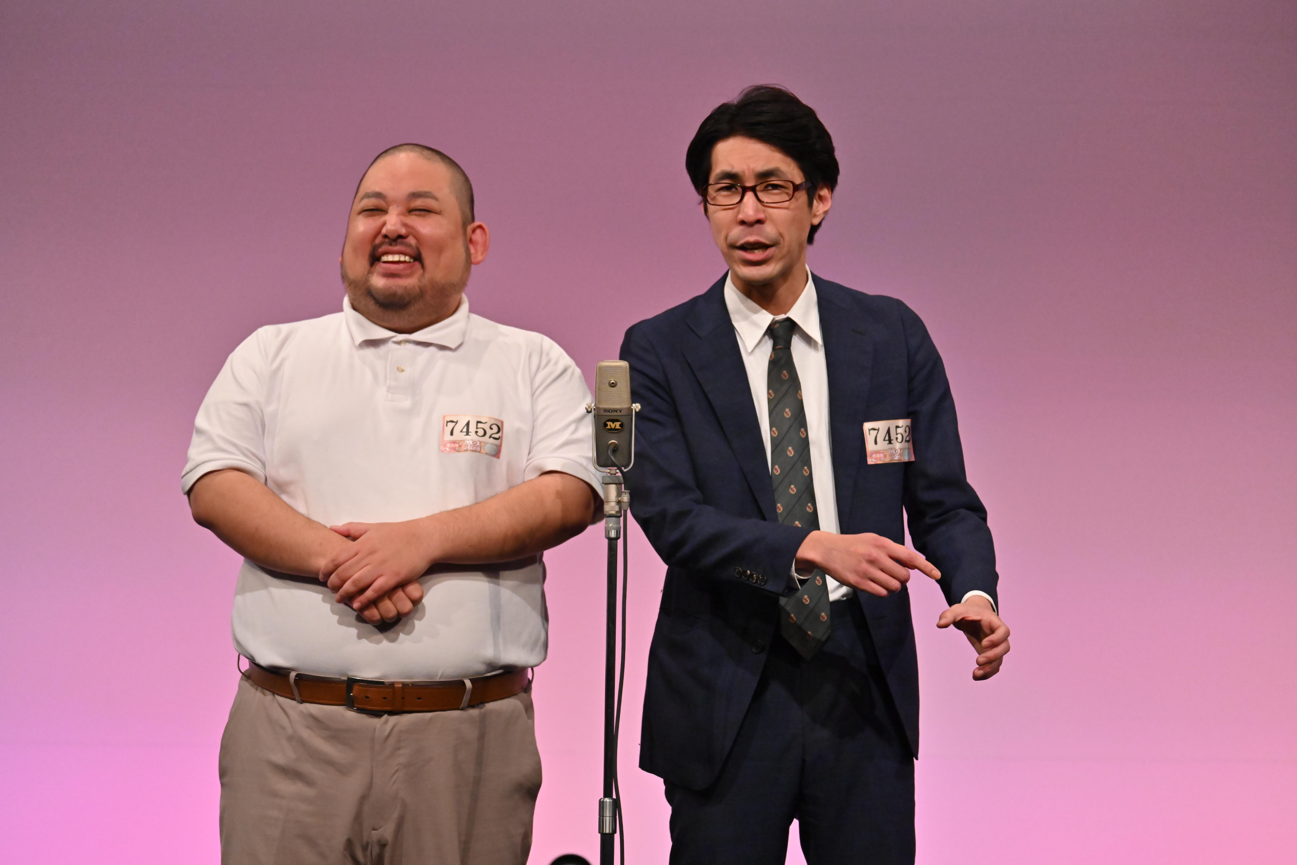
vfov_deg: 5.1
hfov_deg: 7.6
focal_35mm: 270
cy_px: 432
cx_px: 648
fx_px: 9727
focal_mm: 270
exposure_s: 1/400
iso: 5000
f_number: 7.1
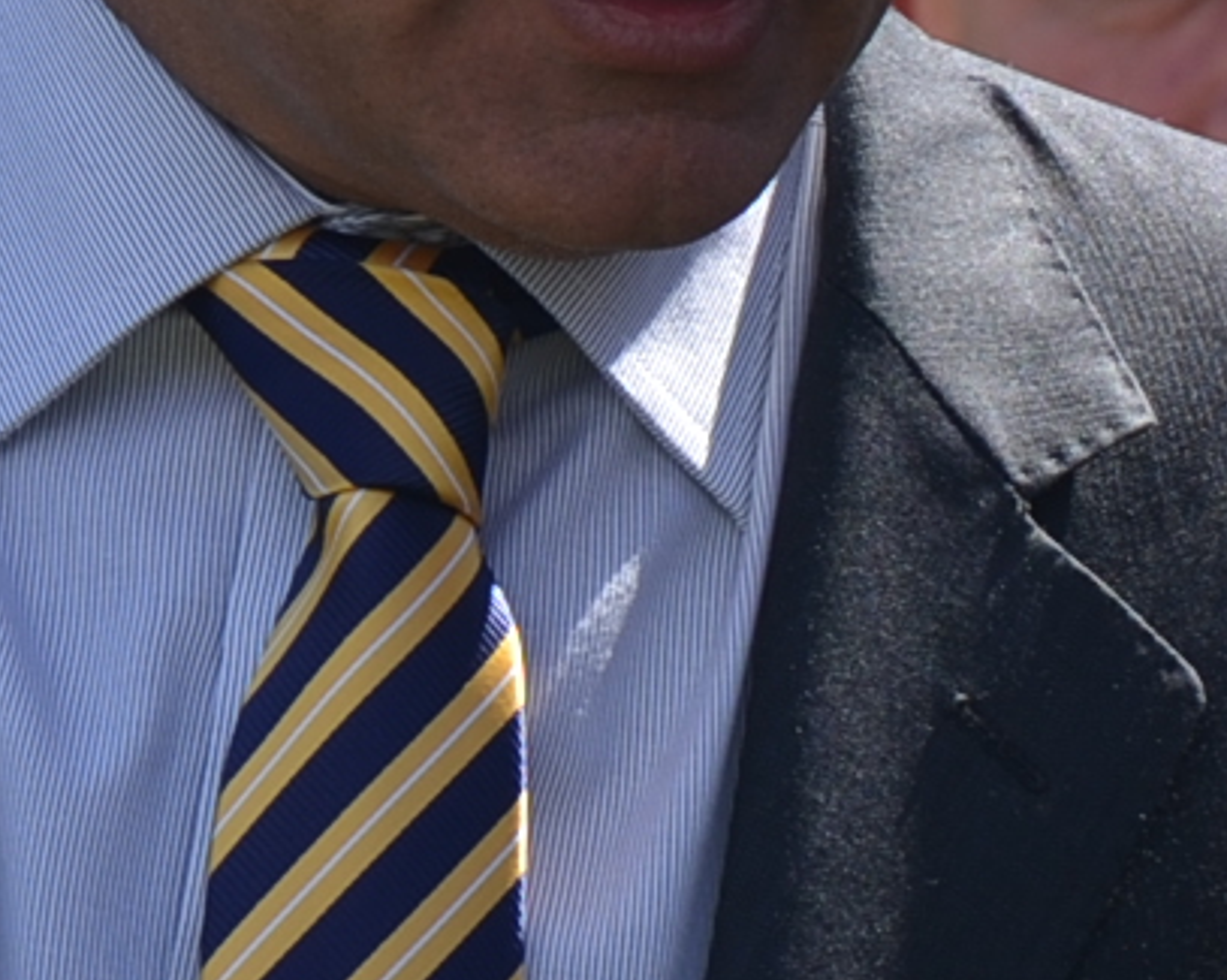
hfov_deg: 2.2
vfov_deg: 1.7
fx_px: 32436
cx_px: 1366
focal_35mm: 894
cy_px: 612
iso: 100
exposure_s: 1/200
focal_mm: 105
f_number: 7.1
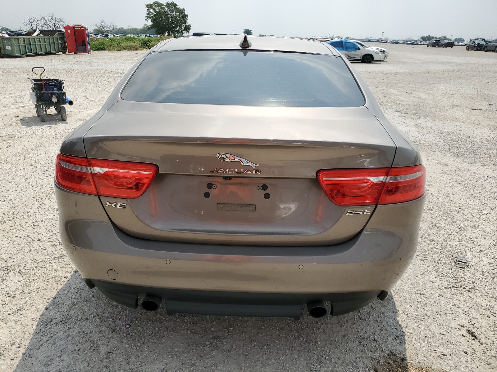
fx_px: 373
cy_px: 186
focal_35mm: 26
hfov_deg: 67.3
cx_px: 248
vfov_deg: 53.1
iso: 50
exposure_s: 1/5000
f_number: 1.5
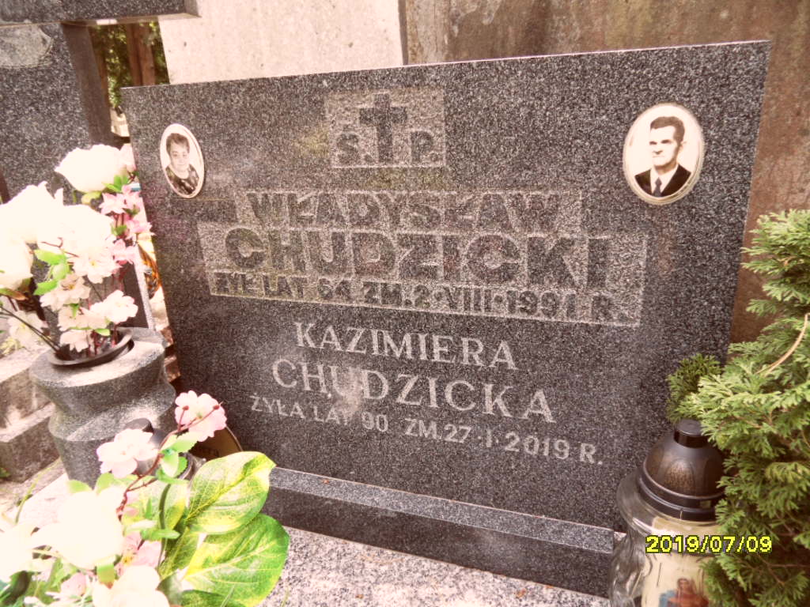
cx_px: 405
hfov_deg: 71.6
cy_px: 304
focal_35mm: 24
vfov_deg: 56.8
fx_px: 562
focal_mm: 3.9
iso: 100
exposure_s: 1/90
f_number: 3.2
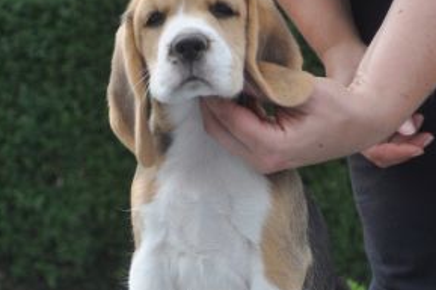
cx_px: 158
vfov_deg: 8.9
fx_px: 1851
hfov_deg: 13.4
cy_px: 187
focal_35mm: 153
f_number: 5.3
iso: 560
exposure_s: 1/1000
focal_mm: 46
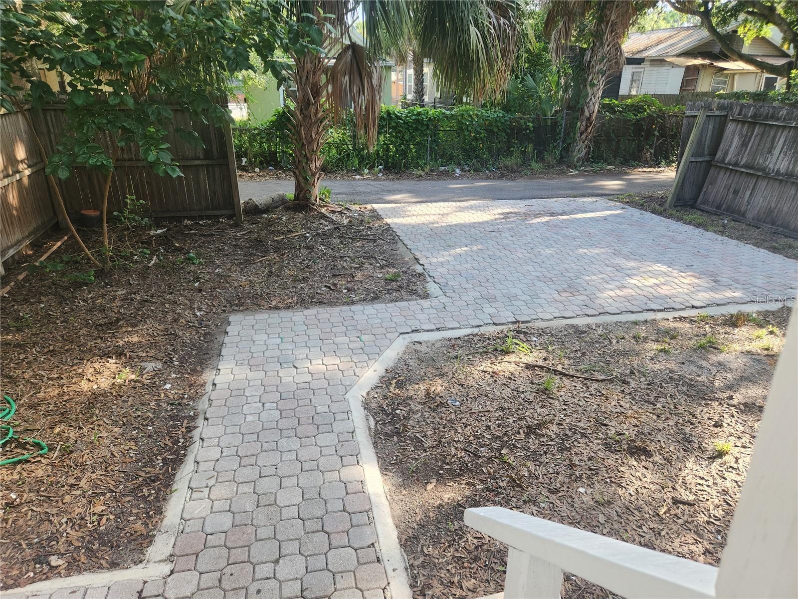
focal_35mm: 23
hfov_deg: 73.9
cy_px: 300
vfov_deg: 58.9
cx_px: 399
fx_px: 530
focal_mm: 5.4
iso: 50
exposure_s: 1/180
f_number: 1.8
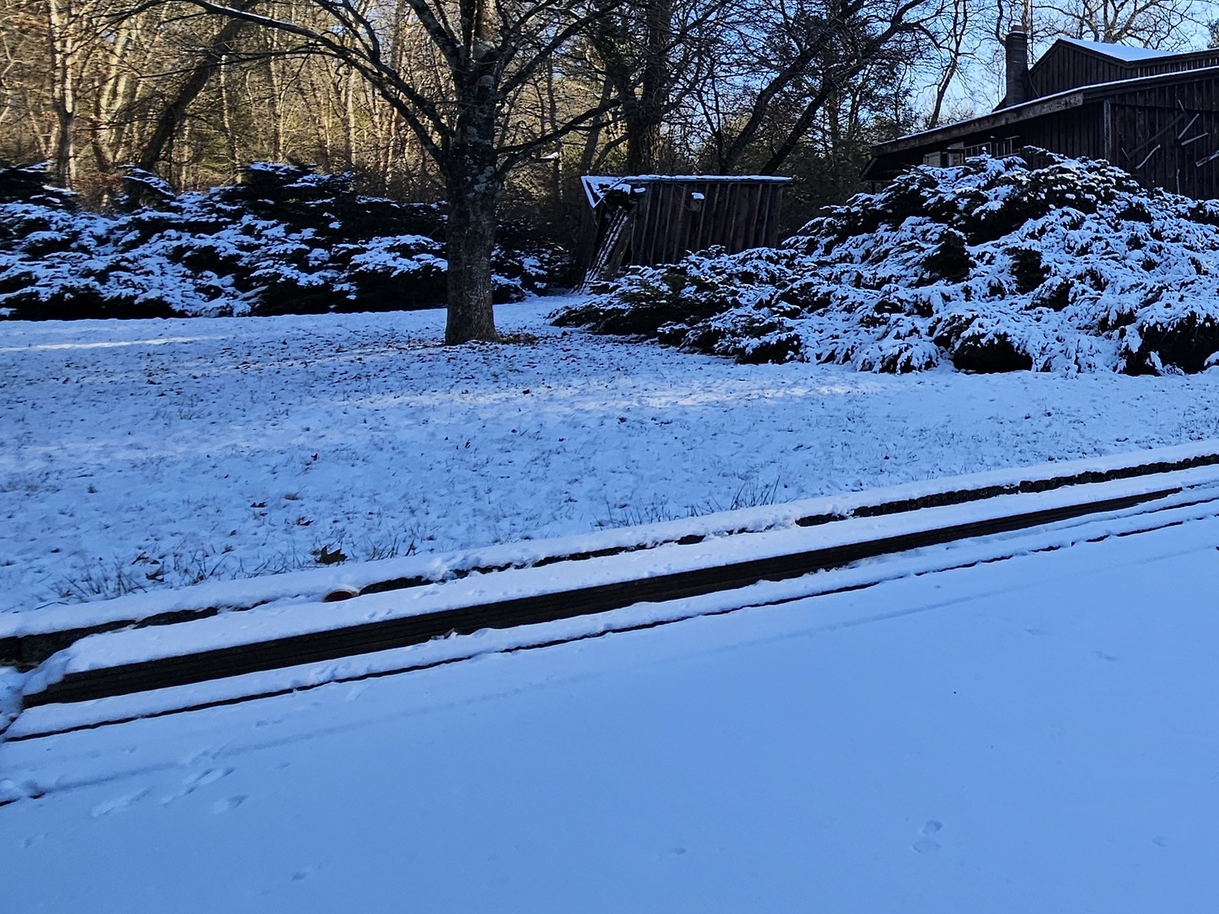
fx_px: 951
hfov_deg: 52.8
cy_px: 250
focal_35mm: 27
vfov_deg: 49.7
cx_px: 1199
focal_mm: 2.2
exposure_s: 1/864
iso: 50
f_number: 2.2
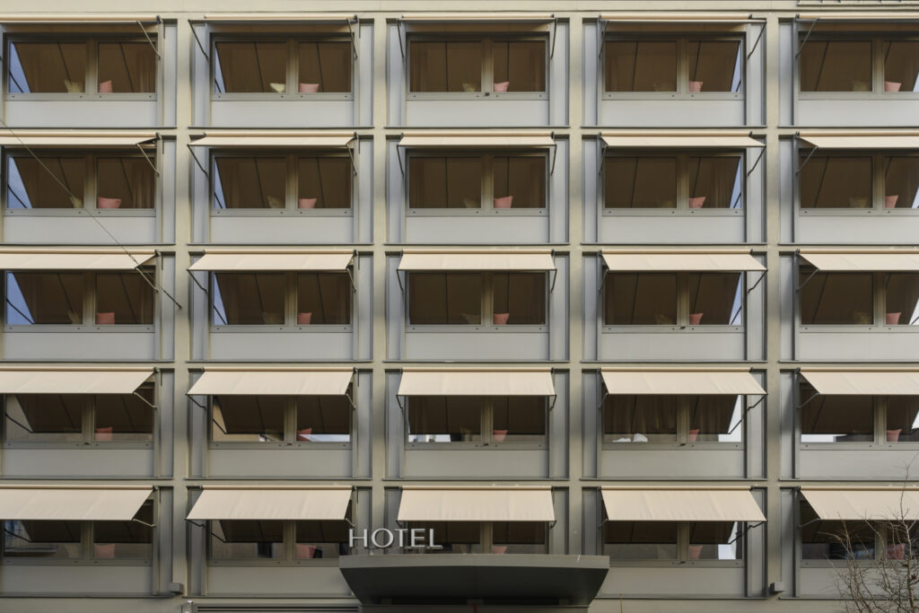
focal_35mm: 24
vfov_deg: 53.1
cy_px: 306
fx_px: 613
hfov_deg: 73.7
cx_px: 460
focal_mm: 24
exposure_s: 1/60
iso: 160
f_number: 7.1
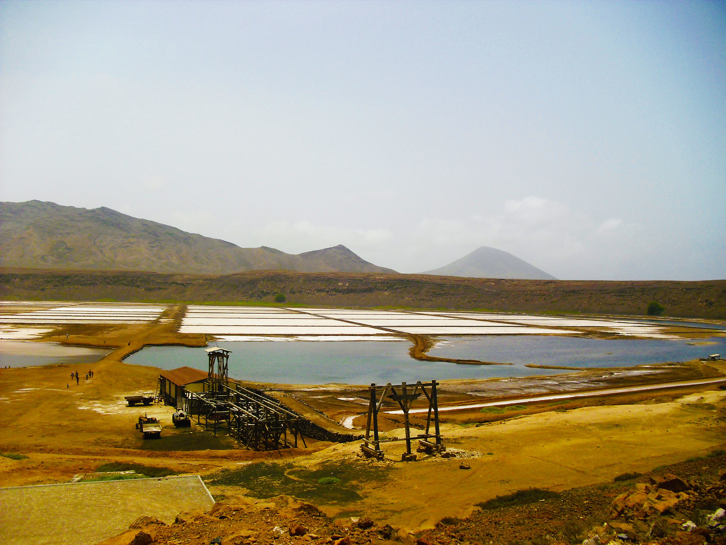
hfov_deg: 51.4
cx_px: 363
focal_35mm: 36
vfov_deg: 39.7
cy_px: 272
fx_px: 755
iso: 80
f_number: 7.8
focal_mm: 6.3
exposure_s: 1/400
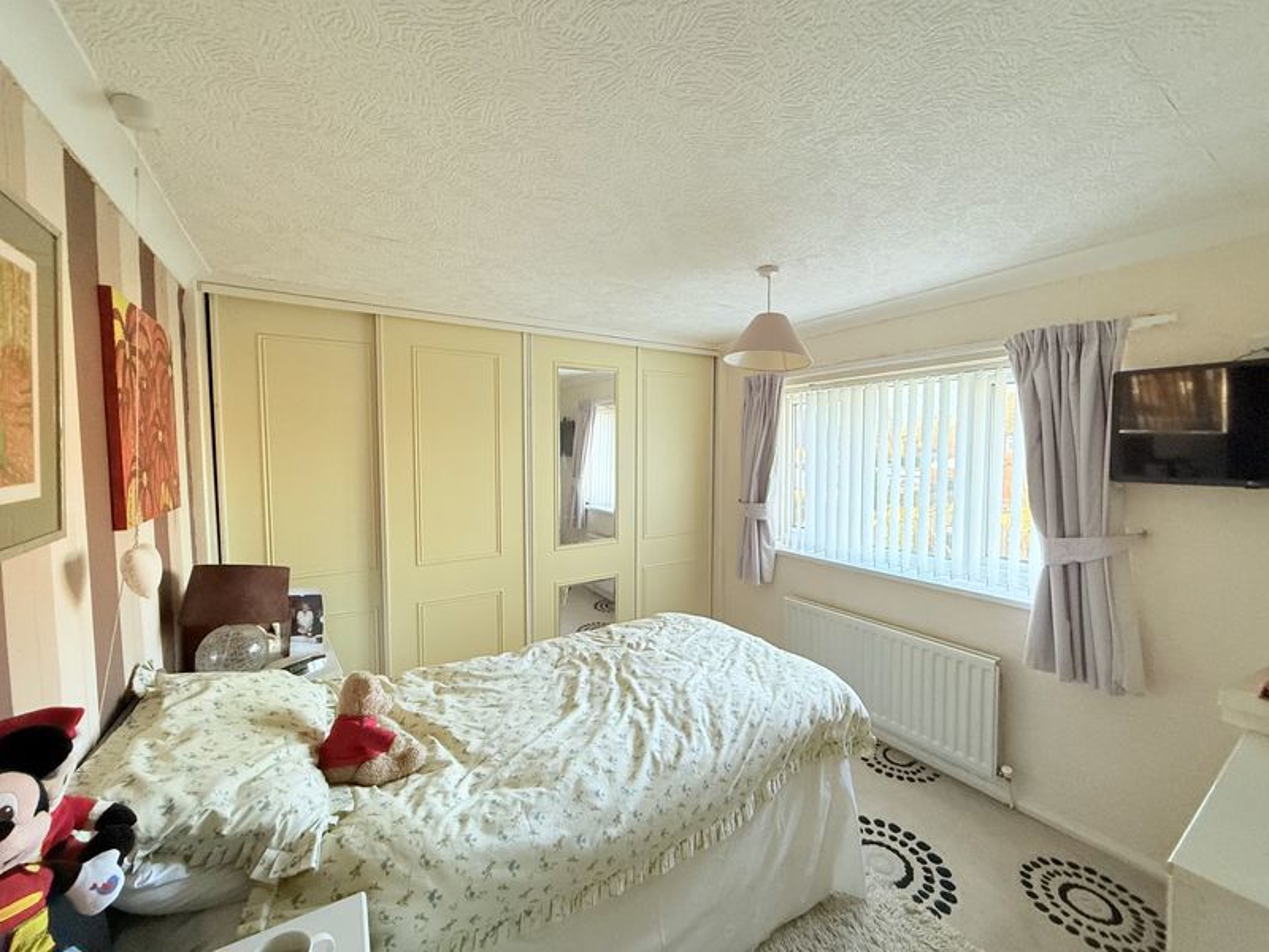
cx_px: 634
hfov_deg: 102.1
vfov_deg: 85.7
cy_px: 476
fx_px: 513
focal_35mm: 14
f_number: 2.2
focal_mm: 2.22
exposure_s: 1/99
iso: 250
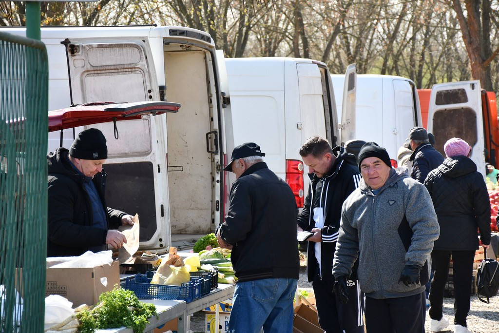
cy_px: 166
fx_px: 1871
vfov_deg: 10.2
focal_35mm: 135
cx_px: 250
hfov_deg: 15.2
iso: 400
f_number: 5.6
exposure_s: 1/500
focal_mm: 90
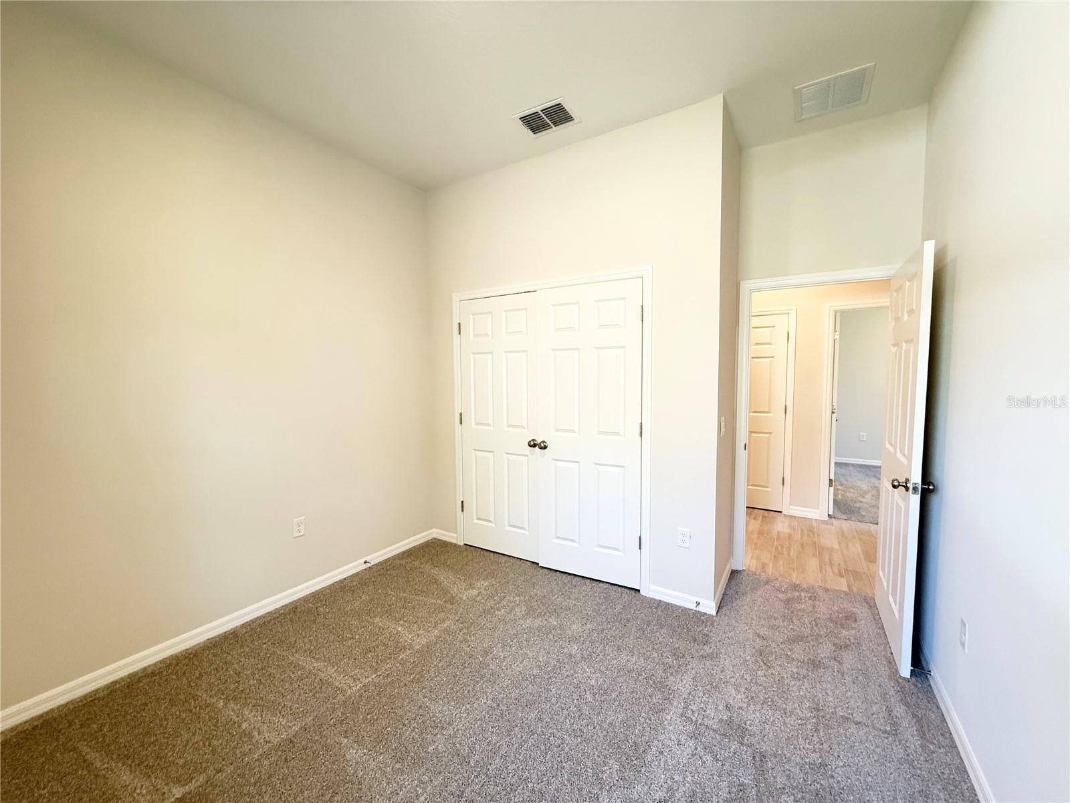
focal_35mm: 14
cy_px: 402
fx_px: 433
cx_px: 535
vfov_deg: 85.7
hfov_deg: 102.1
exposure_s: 1/60
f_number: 2.2
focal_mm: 2.22
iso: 400
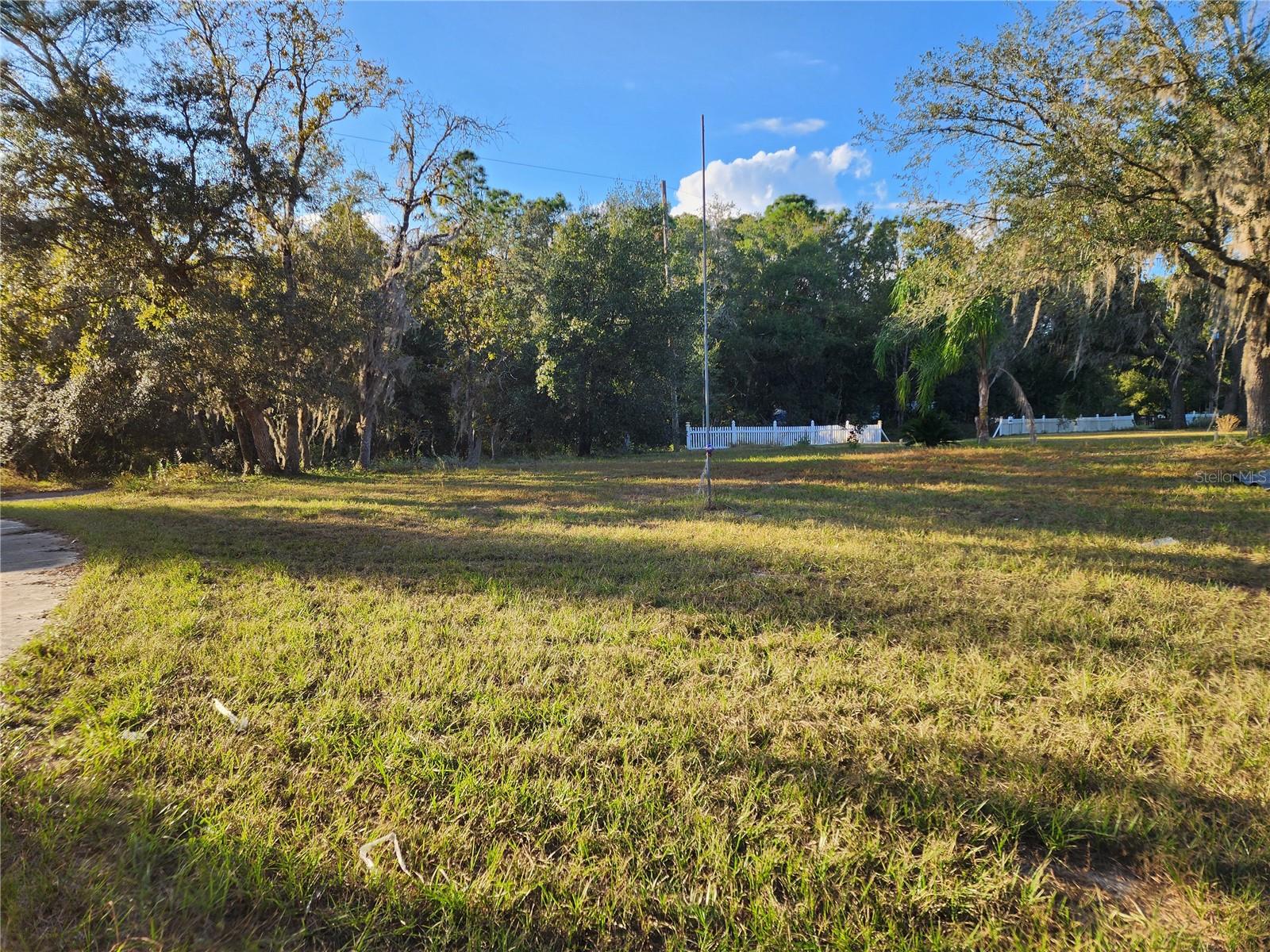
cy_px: 476
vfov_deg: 58.9
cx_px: 635
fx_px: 844
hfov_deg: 73.9
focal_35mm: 23
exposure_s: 1/340
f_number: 1.8
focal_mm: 6.4
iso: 12
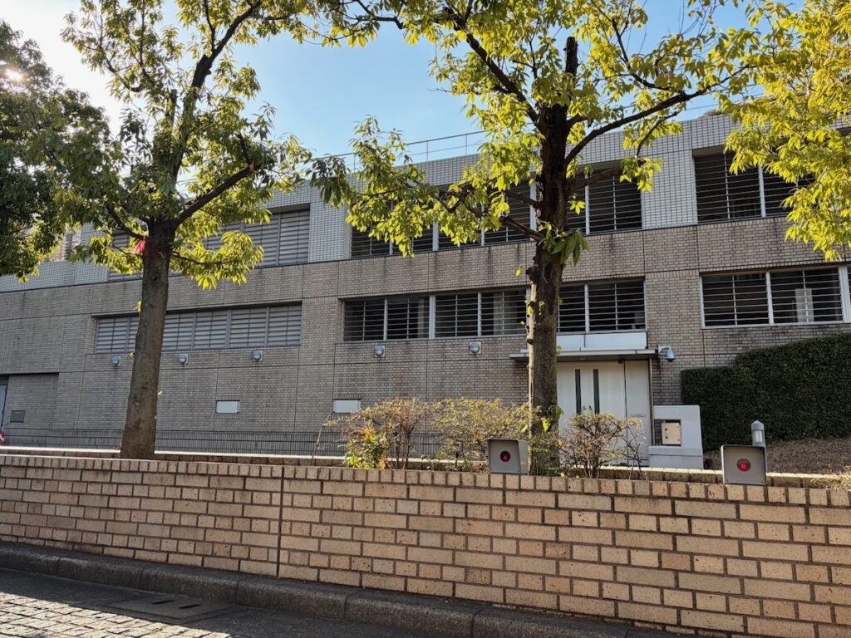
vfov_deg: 53.1
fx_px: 639
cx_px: 426
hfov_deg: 67.3
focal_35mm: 26
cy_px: 319
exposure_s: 1/945
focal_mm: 5.96
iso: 64
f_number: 1.6
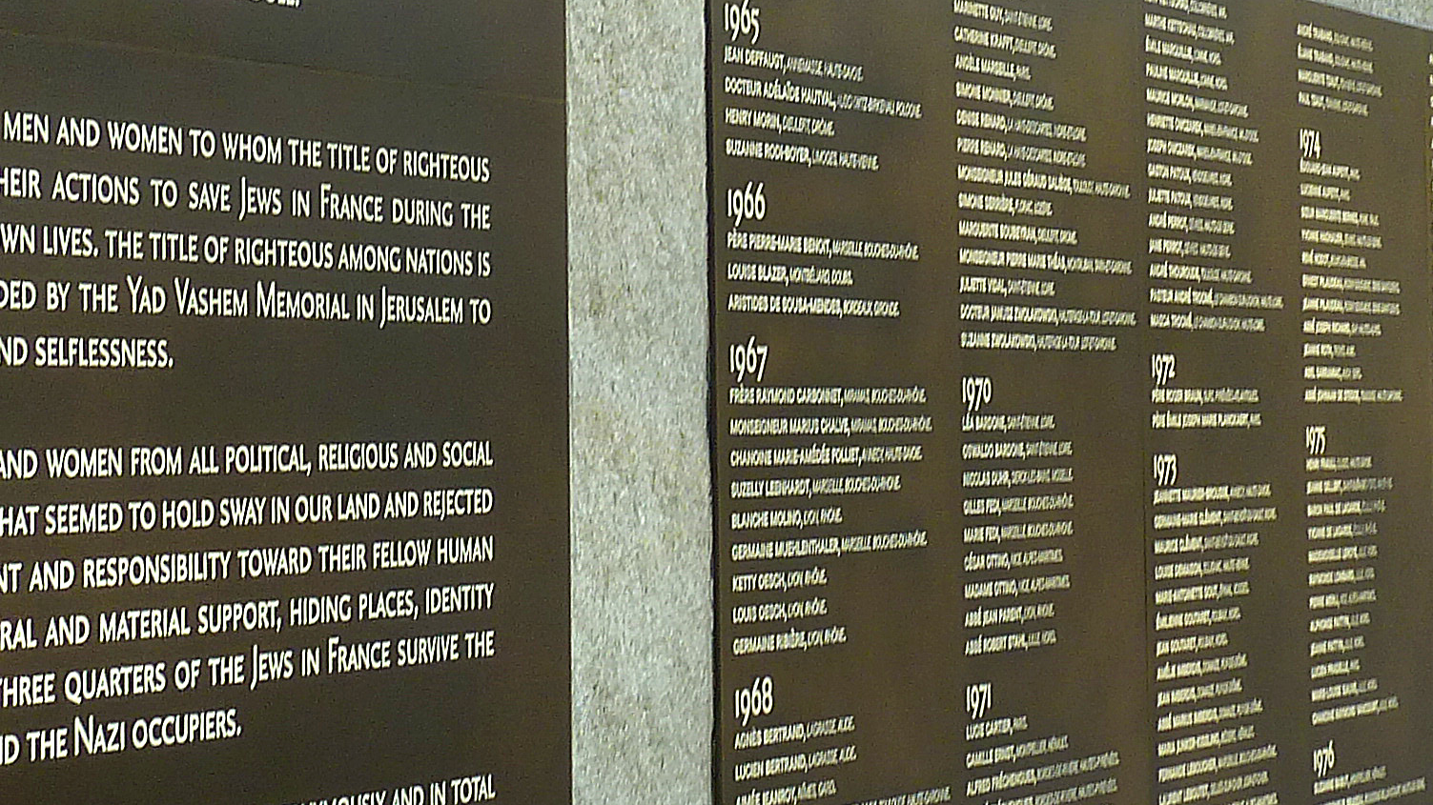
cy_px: 154
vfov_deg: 10.4
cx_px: 763
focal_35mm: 116
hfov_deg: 18.5
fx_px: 4407
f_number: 3.6
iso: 80
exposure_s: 1/60
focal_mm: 6.5
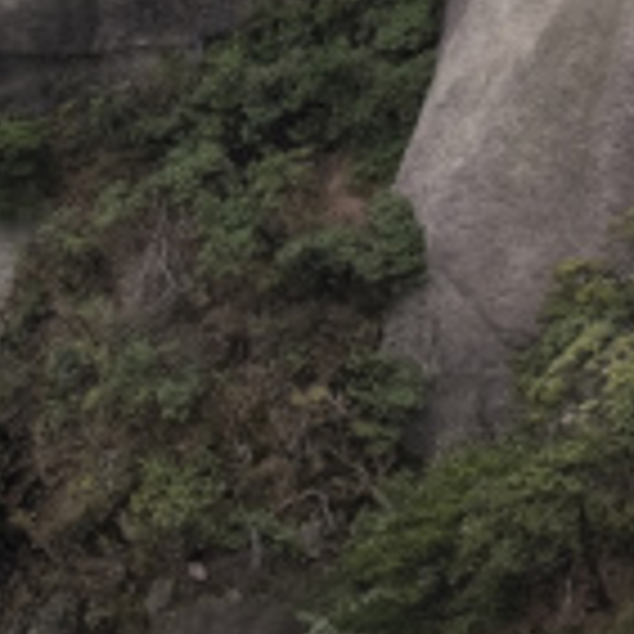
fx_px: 5242
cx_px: 679
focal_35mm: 253
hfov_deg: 6.9
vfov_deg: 6.6
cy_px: -872
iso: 250
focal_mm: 23.5
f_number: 4
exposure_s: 1/250
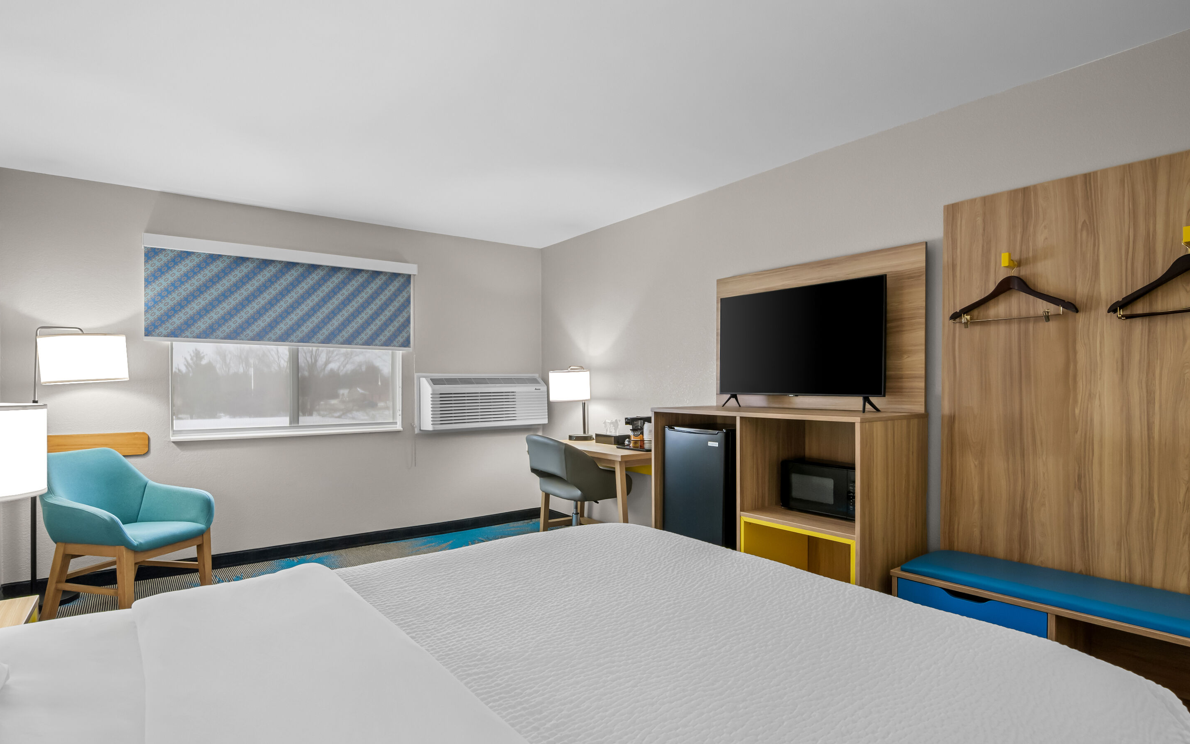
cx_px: 595
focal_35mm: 18
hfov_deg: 92.6
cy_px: 388
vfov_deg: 66.4
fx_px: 569
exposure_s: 1/6
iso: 800
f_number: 8
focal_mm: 11
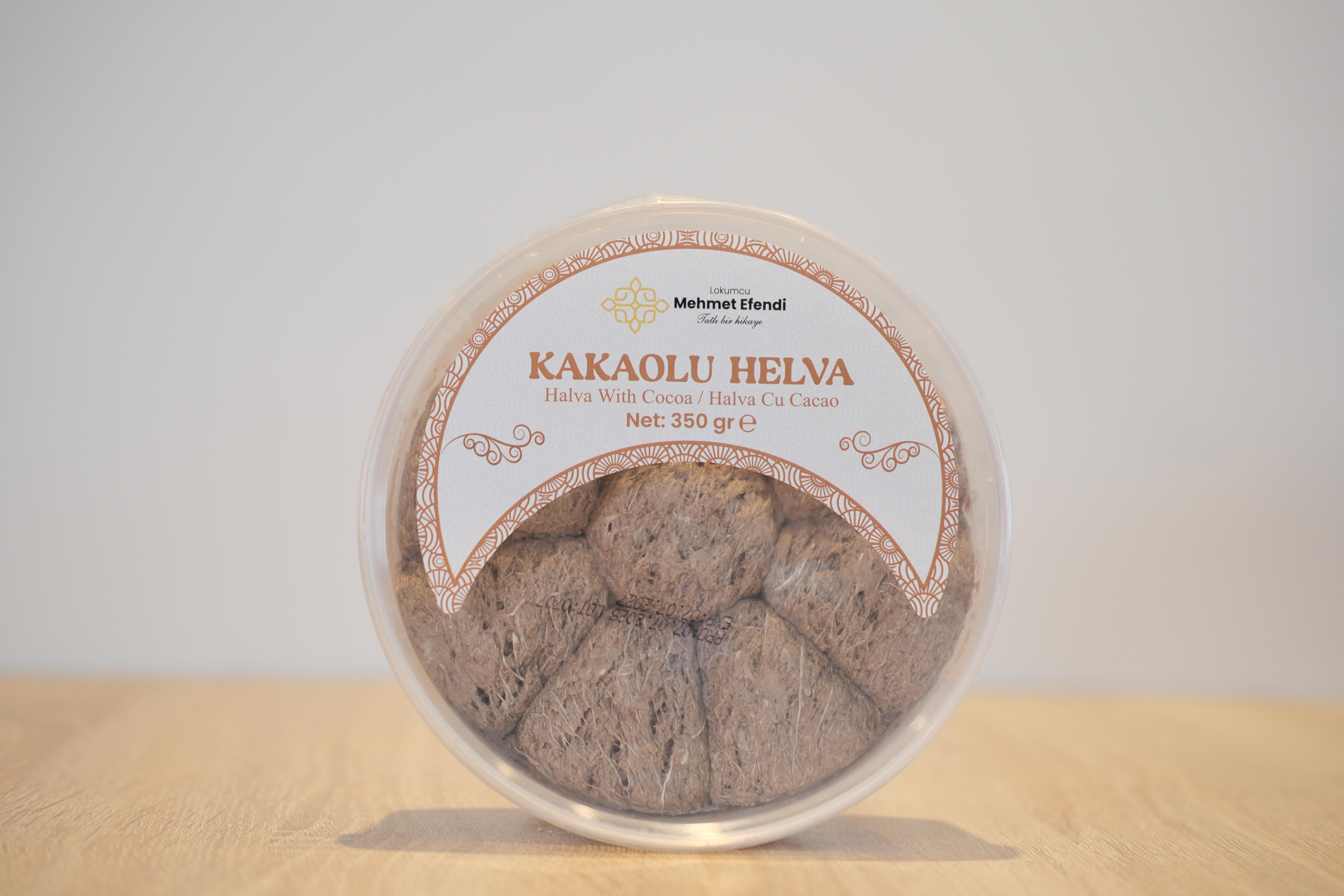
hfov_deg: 37.5
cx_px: 672
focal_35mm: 53
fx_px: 1979
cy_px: 448
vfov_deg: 25.5
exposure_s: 1/1250
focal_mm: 35
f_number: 2
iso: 640
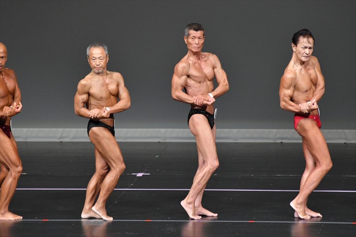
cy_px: 118
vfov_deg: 4.0
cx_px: 178
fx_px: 3410
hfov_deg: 6.0
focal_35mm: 345
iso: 4000
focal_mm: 230
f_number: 5.6
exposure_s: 1/400
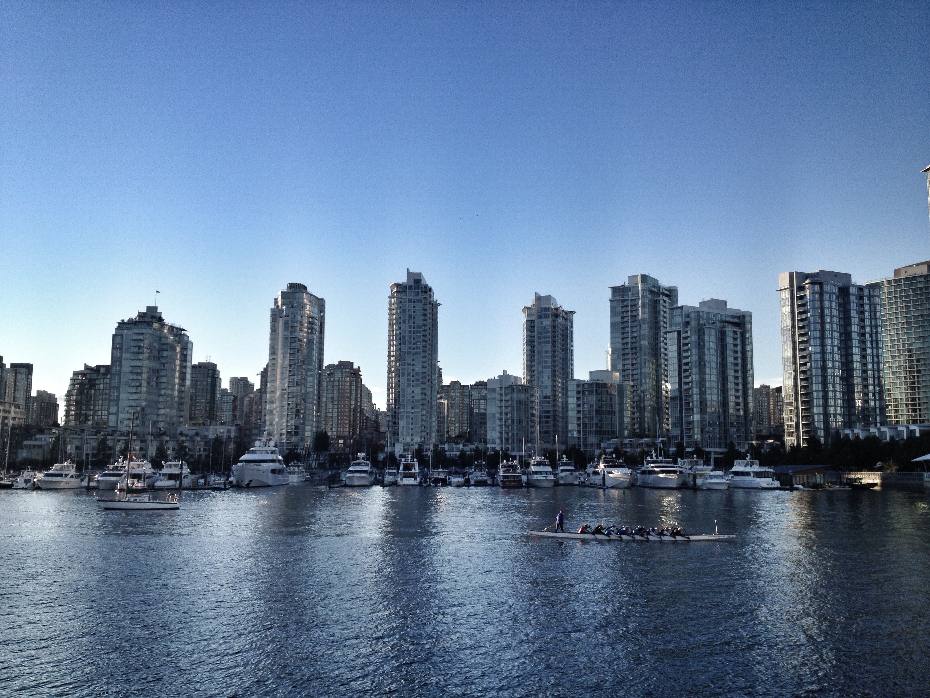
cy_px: 349
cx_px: 465
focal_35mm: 35
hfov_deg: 52.6
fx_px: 940
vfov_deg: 40.7
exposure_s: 1/726
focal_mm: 4.28
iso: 50
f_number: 2.4
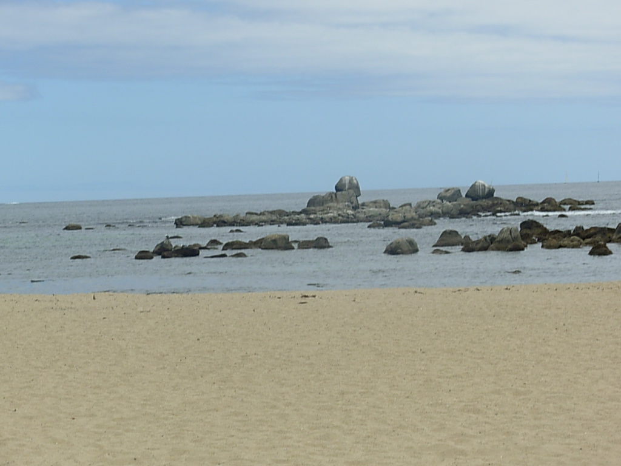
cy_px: 233
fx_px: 1866
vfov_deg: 14.2
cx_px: 310
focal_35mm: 104
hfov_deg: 18.9
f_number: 6.8
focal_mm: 17.2
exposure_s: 1/430
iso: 50
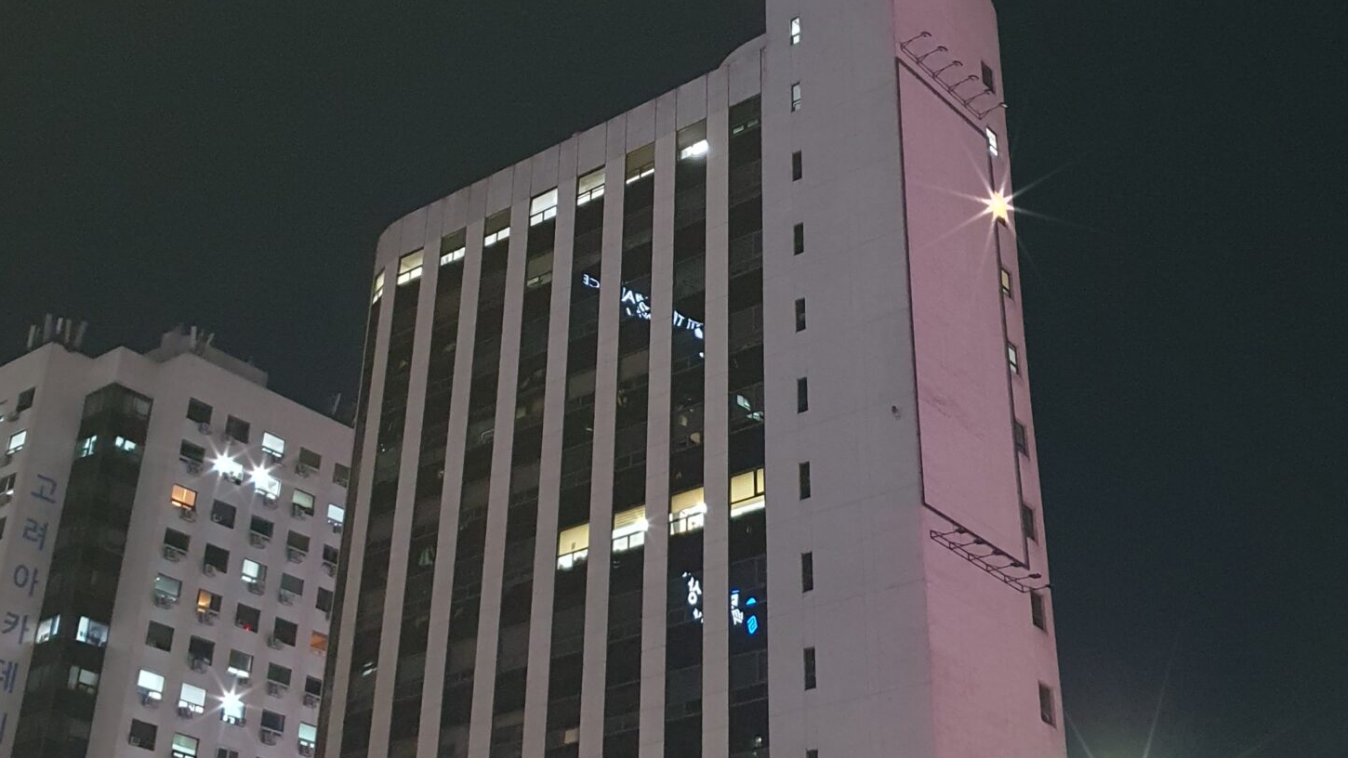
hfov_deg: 41.3
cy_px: 279
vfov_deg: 23.9
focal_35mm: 50
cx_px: 670
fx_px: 1787
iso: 640
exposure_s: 1/20
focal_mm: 4.32
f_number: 1.5
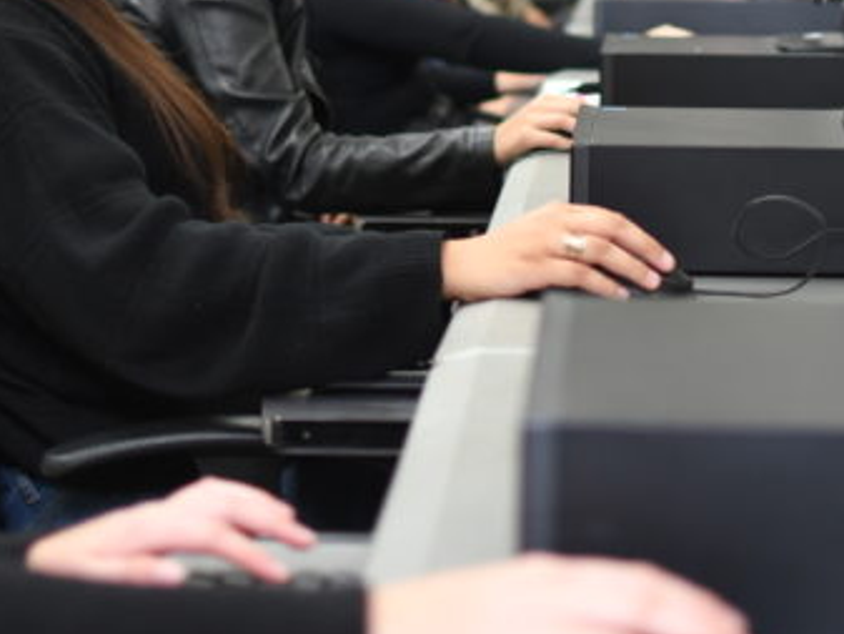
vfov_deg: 12.8
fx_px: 2807
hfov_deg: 17.1
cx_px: 506
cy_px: 43
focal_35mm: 115
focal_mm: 35
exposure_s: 1/200
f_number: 1.8
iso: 800
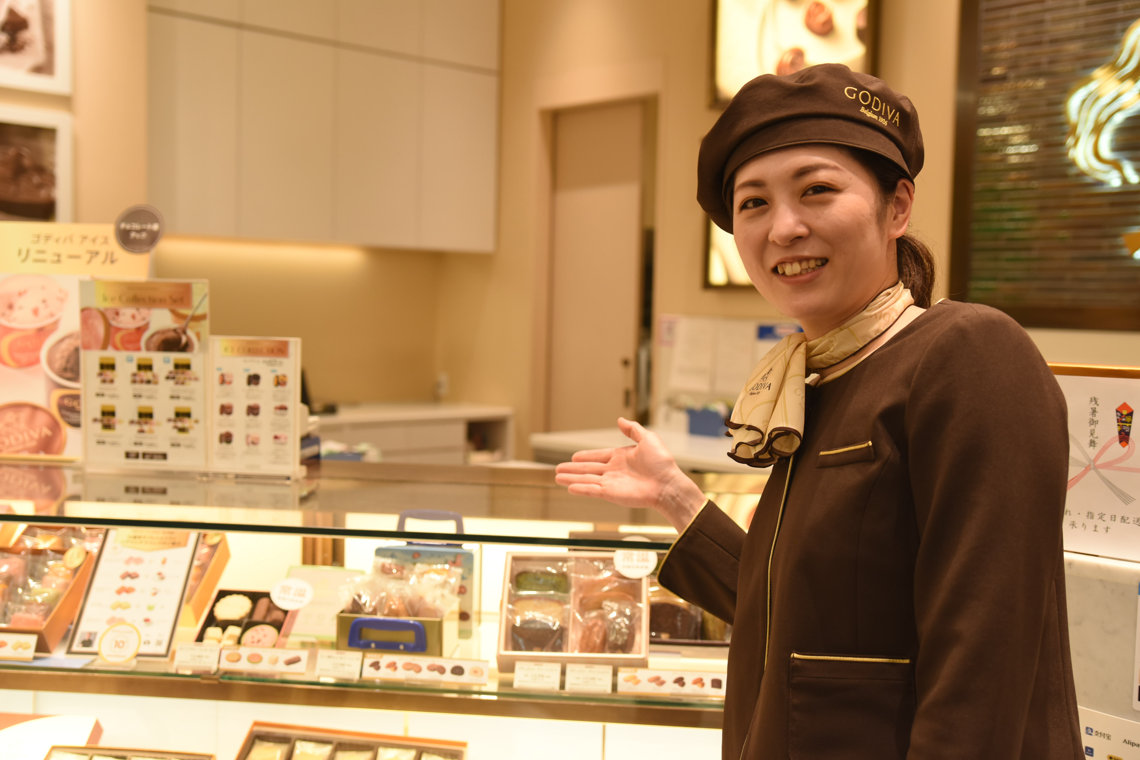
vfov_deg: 30.5
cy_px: 380
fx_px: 1393
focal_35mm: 44
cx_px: 570
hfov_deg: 44.5
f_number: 3.5
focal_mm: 44
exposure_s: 1/200
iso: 800
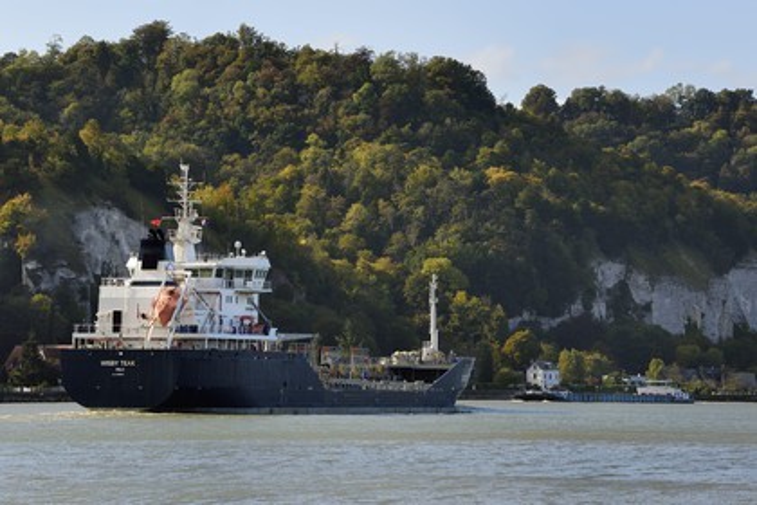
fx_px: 3364
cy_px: 252
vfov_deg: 8.6
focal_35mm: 160
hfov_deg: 12.8
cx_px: 378
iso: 200
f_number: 9
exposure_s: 1/250
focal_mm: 160
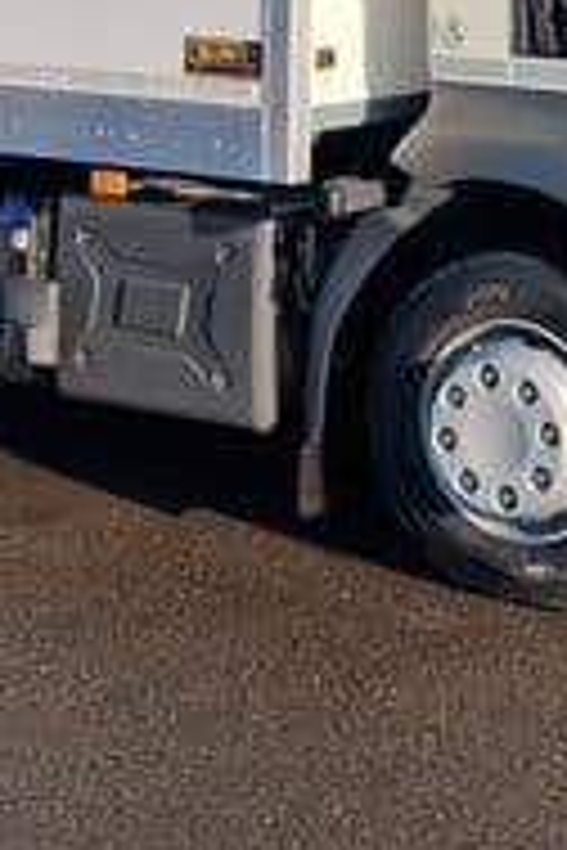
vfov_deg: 19.1
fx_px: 2386
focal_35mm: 101
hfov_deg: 13.6
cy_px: -171
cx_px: 252
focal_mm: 5.4
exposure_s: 1/1088
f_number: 1.8
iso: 50
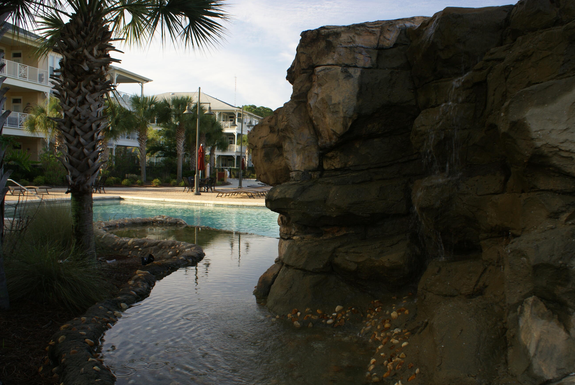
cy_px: 208
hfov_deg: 60.1
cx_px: 314
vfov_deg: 42.4
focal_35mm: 31
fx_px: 496
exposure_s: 1/50
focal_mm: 18
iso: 100
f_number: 5.6
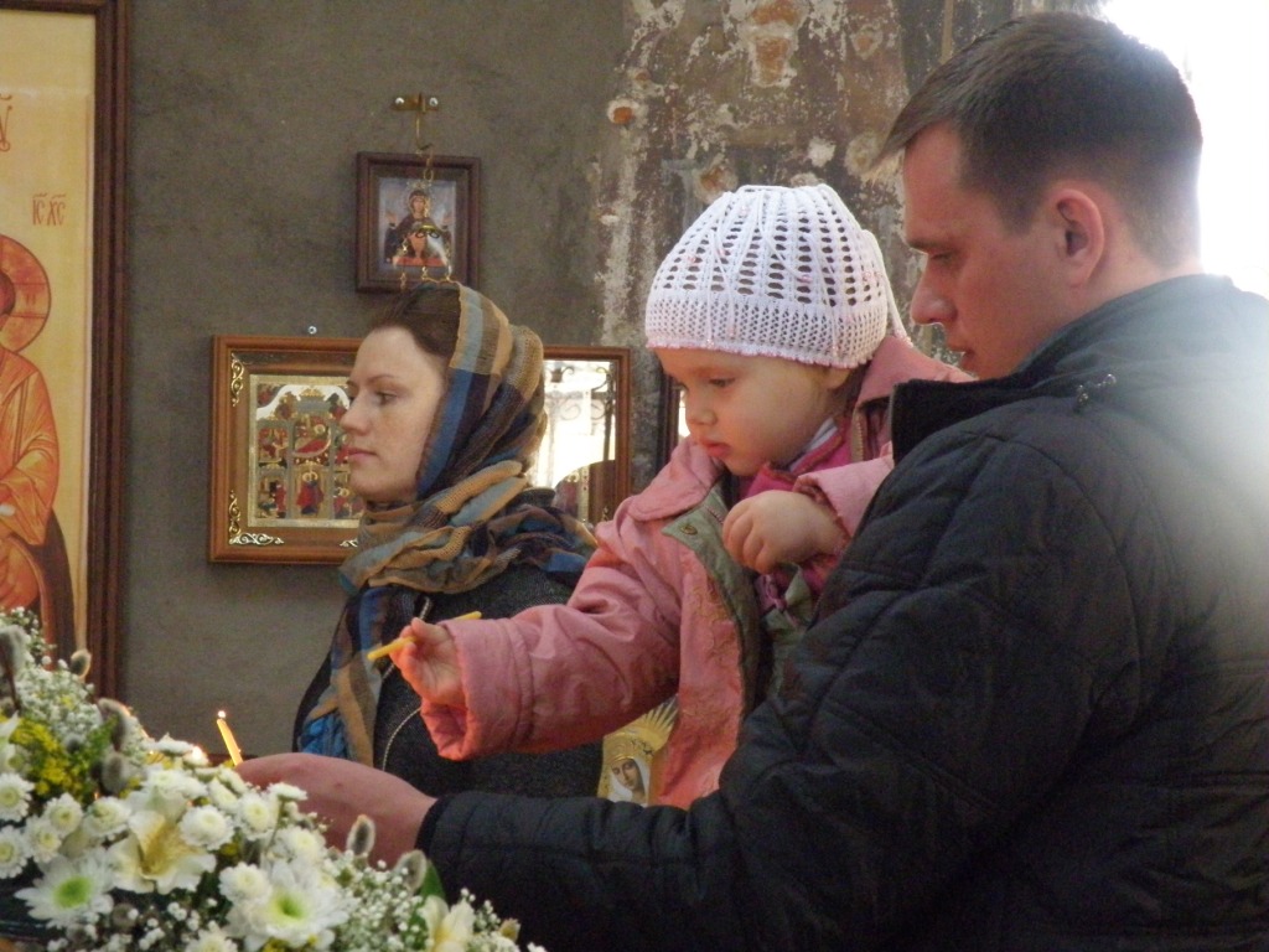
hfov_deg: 16.0
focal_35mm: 123
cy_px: 476
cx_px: 634
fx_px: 4509
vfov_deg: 12.0
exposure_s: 1/40
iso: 800
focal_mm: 21.92
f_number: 4.2
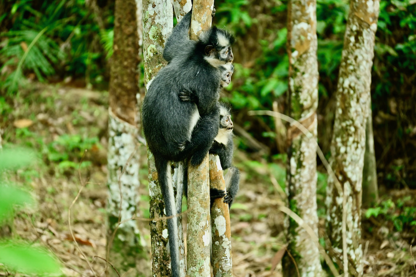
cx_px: 208
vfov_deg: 5.1
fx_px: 3120
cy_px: 138
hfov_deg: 7.6
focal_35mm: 270
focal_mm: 180
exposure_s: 1/20
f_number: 5.6
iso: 400
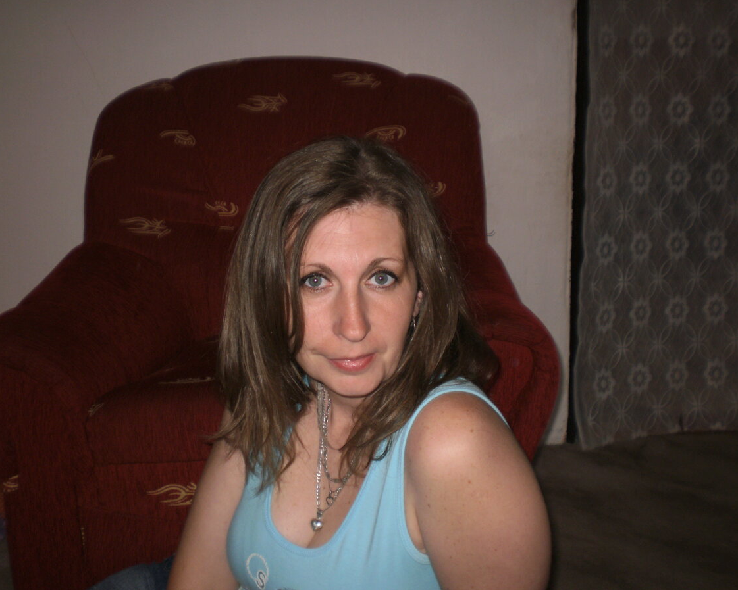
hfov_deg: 39.5
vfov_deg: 32.1
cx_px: 361
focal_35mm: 47
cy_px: 295
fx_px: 1027
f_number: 3.5
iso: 100
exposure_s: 1/40
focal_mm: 7.4
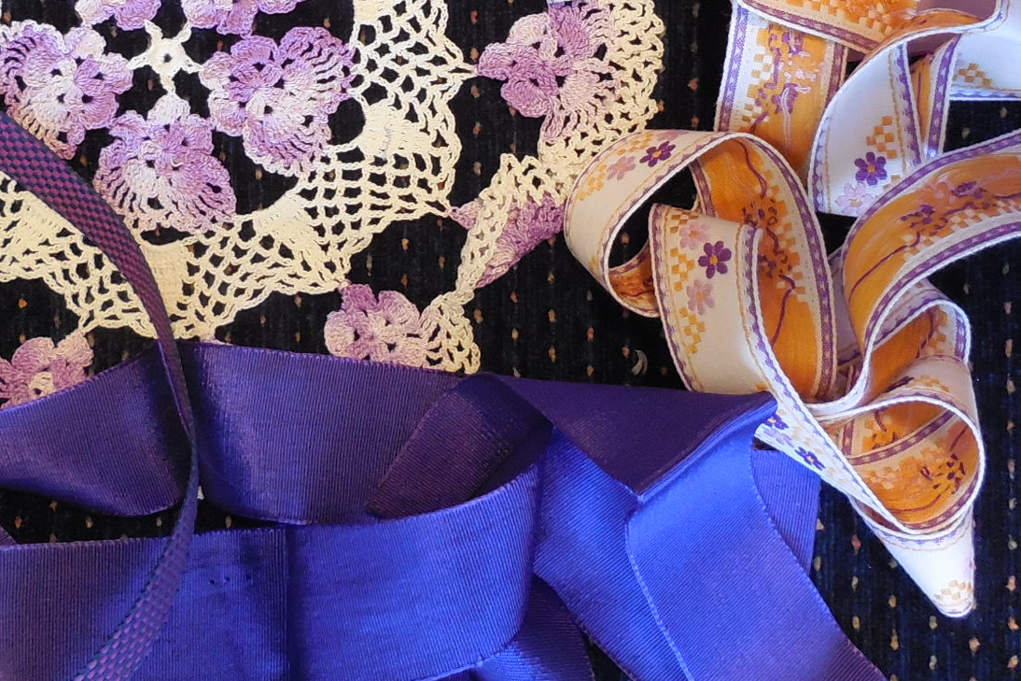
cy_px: 99
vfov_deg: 24.5
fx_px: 1531
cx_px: 431
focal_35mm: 54
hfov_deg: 36.8
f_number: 3.1
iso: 400
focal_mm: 4.5
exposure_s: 1/10
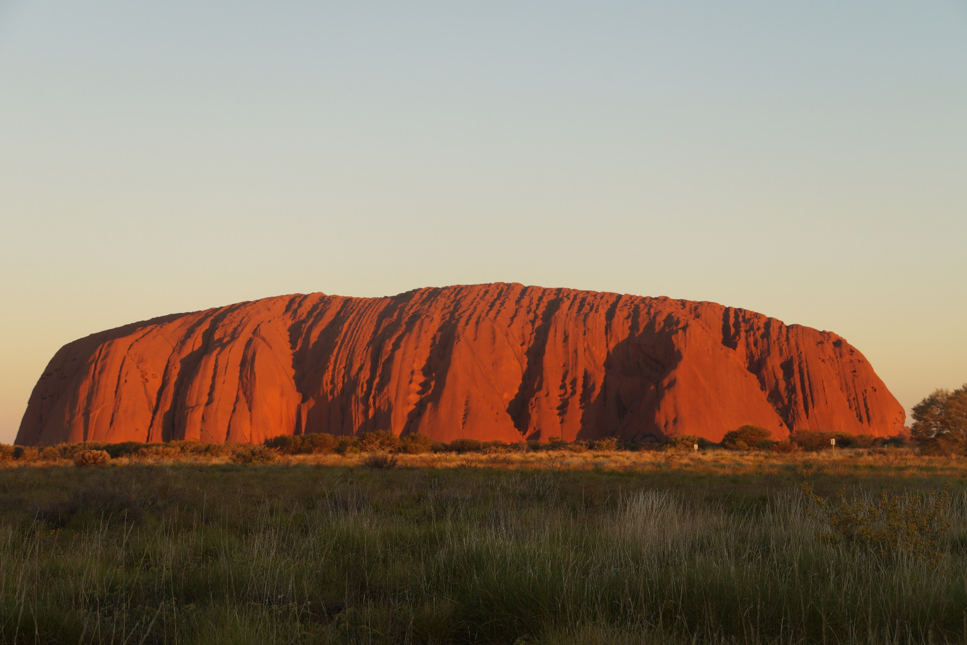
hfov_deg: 29.9
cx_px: 484
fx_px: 1813
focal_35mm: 68
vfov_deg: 20.2
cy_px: 322
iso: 100
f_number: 5
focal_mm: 45
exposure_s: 1/100
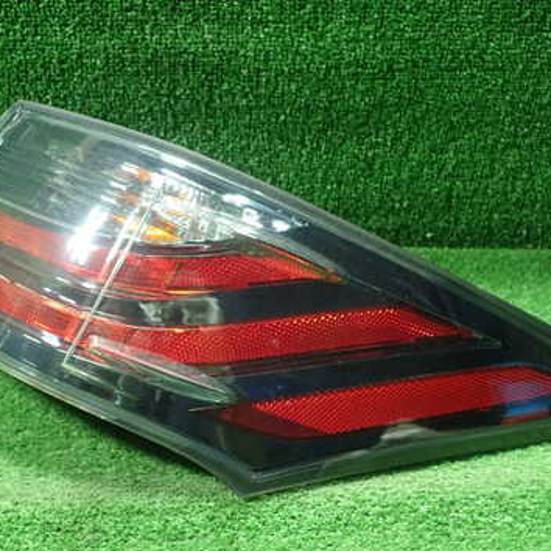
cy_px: 313
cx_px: 232
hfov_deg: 37.5
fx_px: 810
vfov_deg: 37.5
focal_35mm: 45
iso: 800
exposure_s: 1/125
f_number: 2.3
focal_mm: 5.5
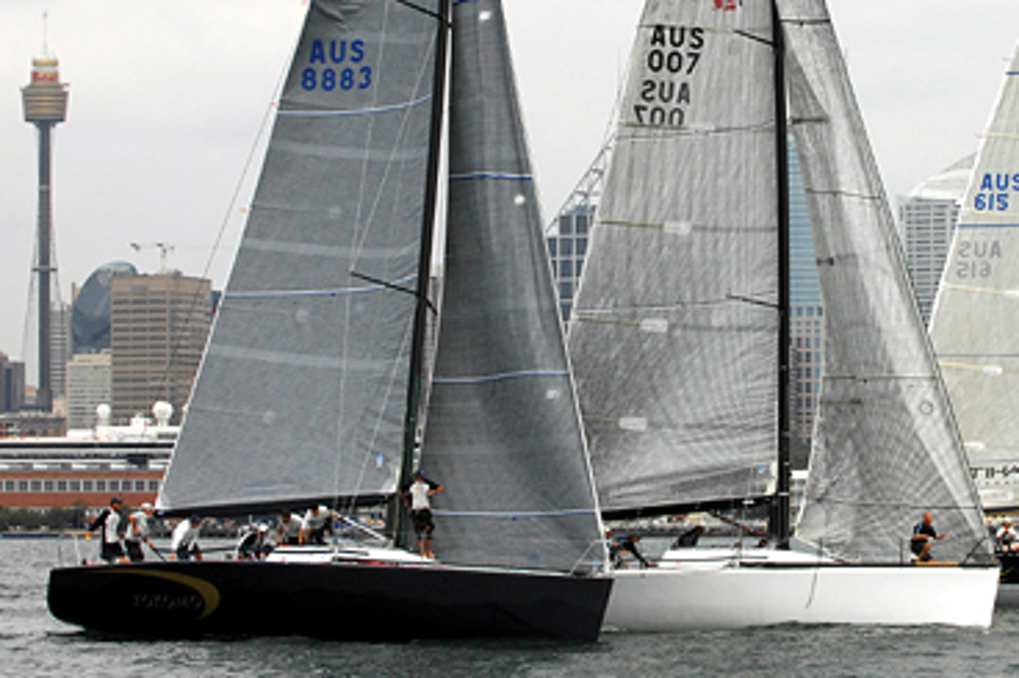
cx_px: 717
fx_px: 4838
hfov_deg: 12.0
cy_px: 148
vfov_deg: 8.0
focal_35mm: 171
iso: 400
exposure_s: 1/1000
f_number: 8
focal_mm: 70
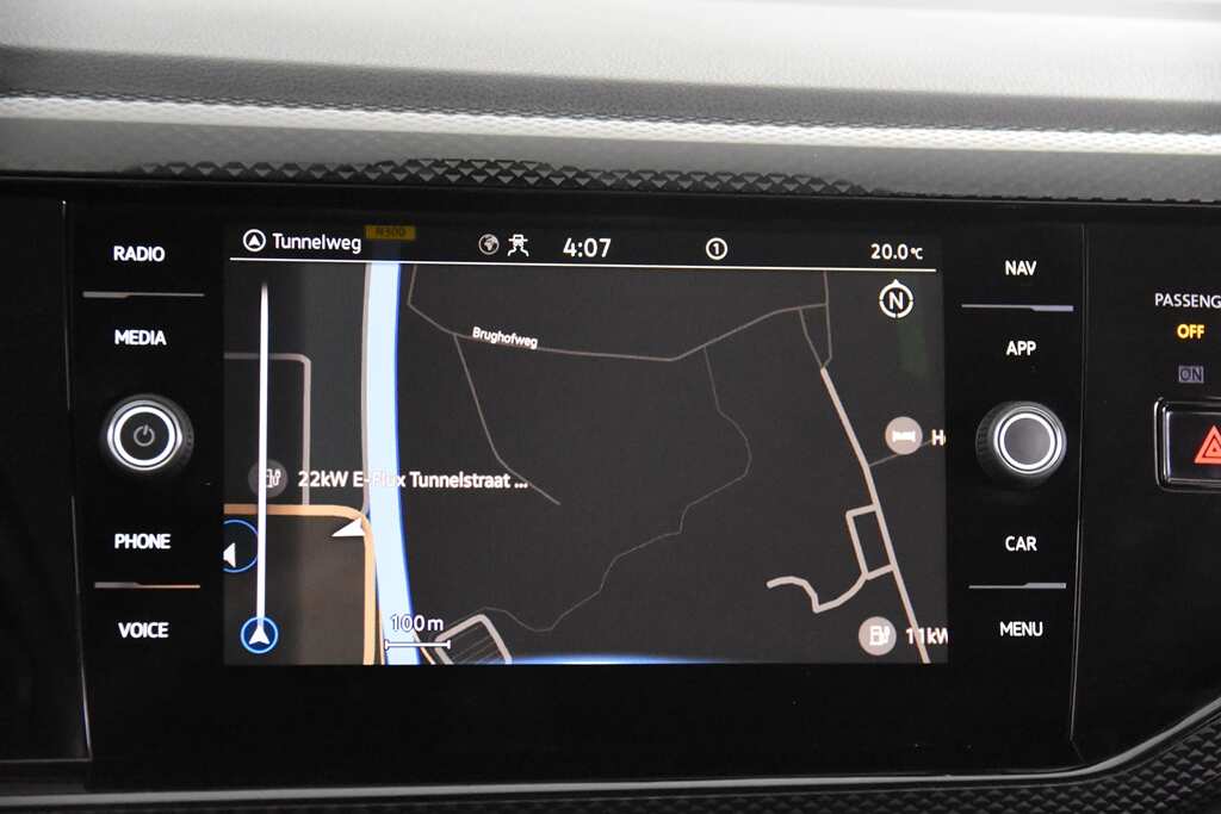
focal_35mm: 78
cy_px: 407
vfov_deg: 17.5
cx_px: 610
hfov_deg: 26.0
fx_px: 2646
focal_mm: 52
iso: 11400
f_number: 3.8
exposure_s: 1/80
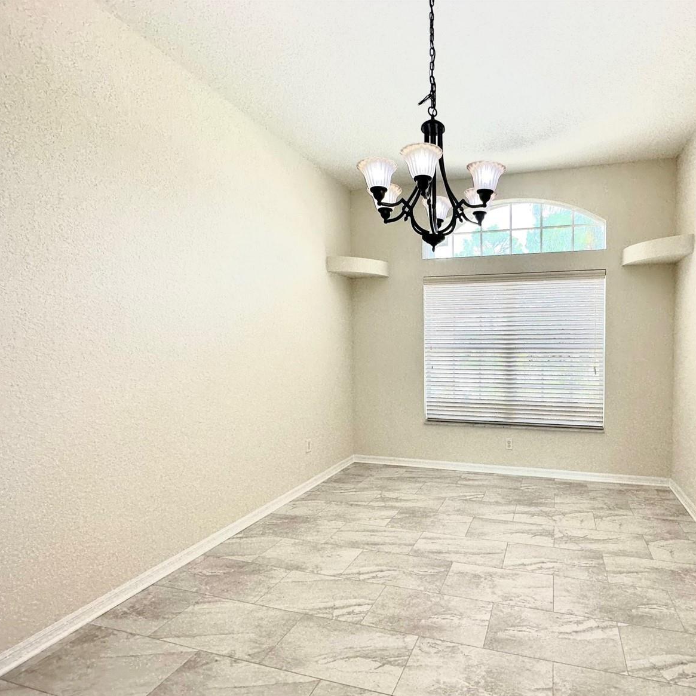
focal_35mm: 17
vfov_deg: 84.0
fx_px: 387
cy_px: 356
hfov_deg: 81.1
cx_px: 465
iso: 40
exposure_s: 1/190
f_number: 2.2
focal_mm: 2.22
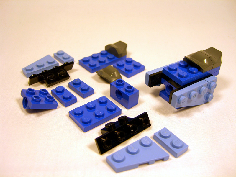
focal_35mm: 38
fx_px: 259
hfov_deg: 49.0
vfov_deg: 37.7
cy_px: 88
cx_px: 118
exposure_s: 1/60
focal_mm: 7.9
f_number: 2.8
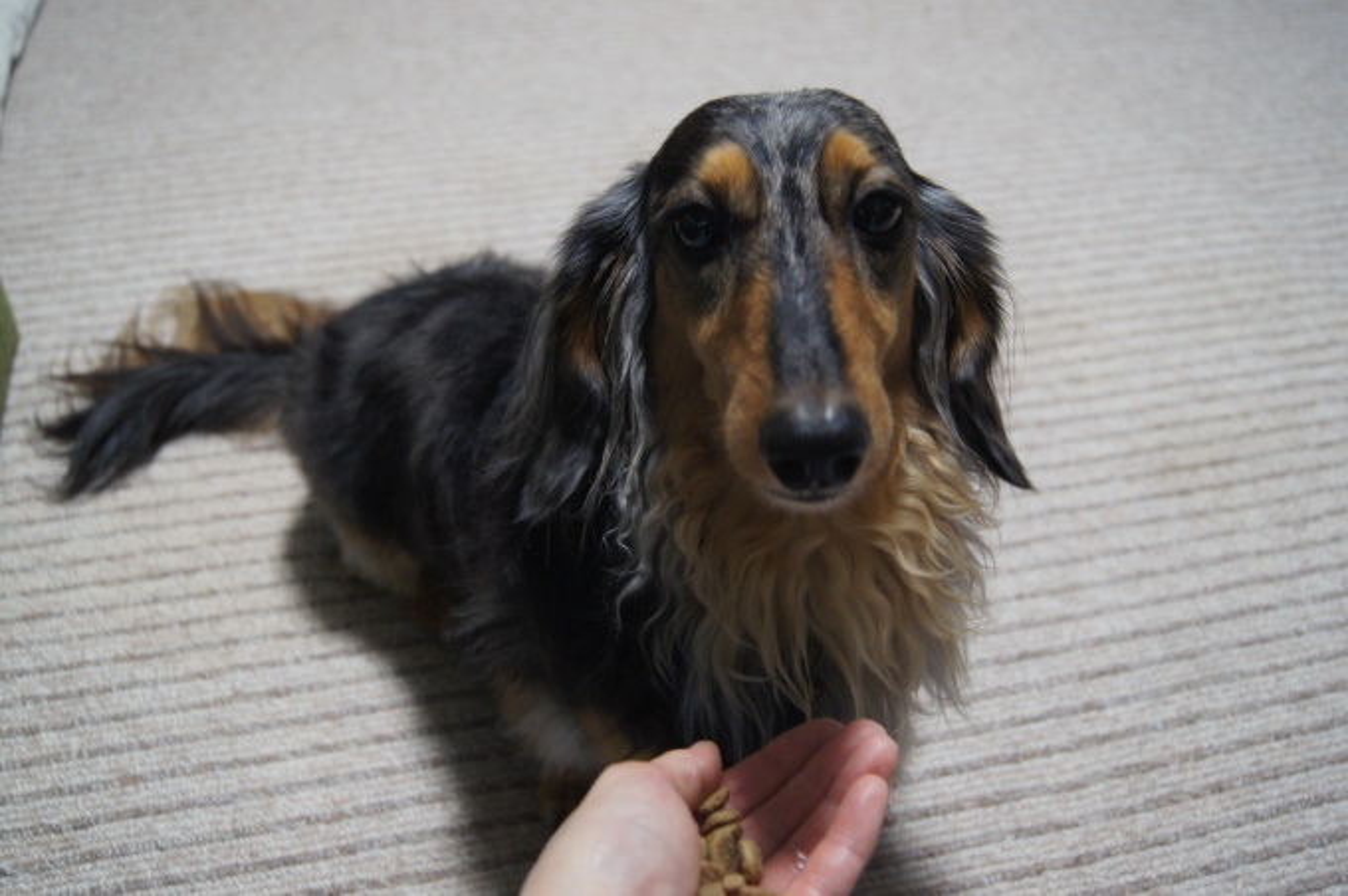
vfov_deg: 39.9
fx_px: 1234
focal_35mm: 33
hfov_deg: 57.3
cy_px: 448
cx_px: 674
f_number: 4
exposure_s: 1/40
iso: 800
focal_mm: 22
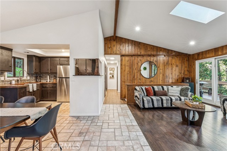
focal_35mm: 16
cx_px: 114
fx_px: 102
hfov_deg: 96.1
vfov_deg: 73.0
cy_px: 76
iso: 100
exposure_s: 2.5
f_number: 13
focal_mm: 16.2
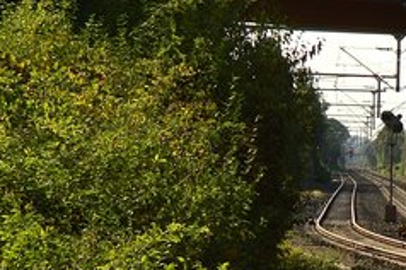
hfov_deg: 8.8
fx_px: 2388
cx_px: 998
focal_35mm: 212
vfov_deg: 6.4
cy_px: 283
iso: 200
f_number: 8
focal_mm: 28
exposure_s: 1/640
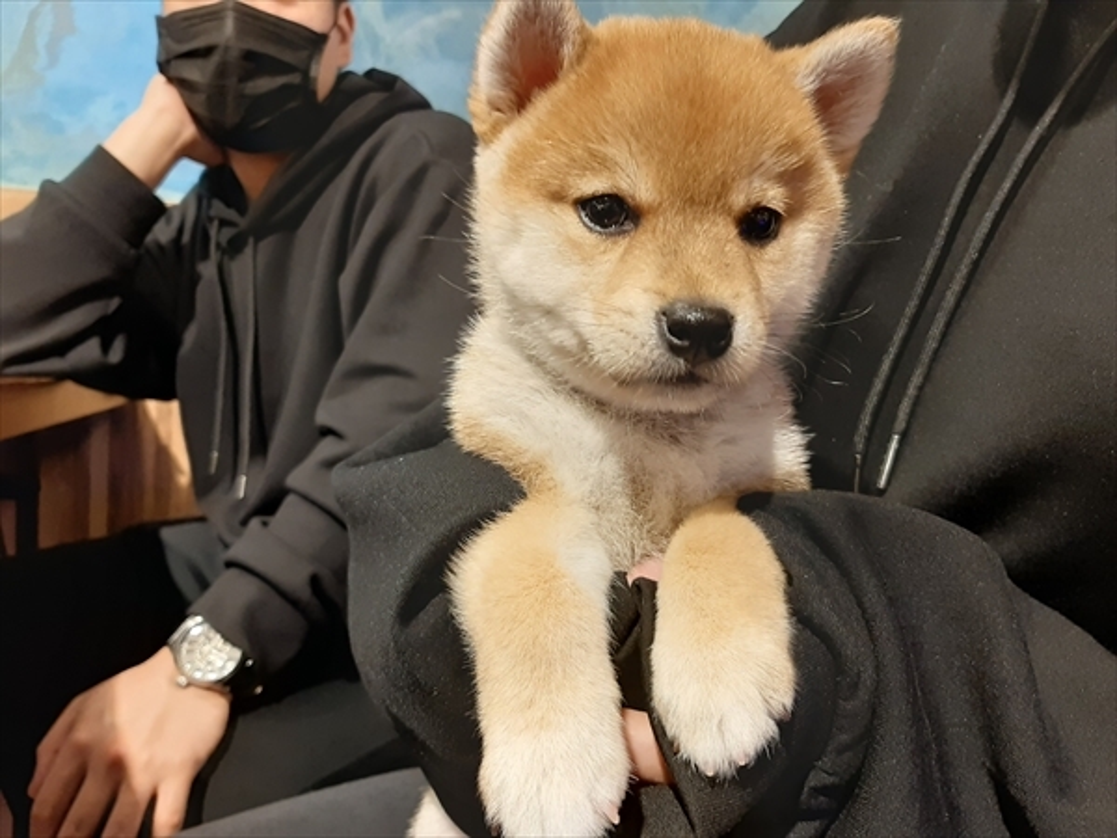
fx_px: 839
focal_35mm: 26
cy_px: 419
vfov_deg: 53.1
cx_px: 558
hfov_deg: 67.3
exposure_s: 1/50
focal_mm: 3.93
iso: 125
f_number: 1.7
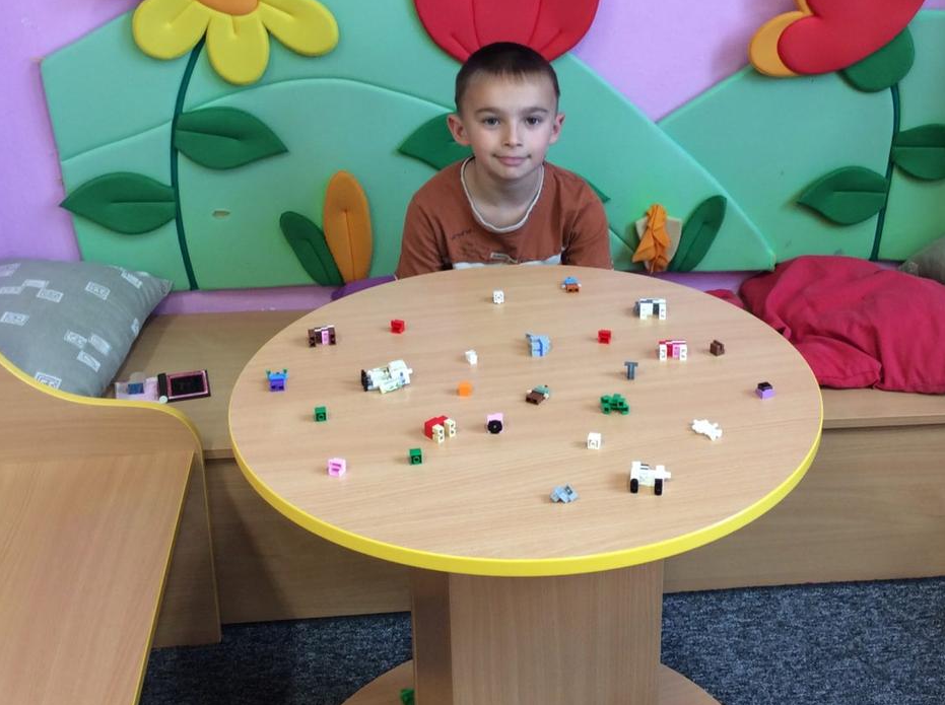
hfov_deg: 41.2
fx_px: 1254
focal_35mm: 46
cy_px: 226
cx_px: 546
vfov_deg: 31.1
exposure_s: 1/25
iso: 40
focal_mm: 3.3
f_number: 2.4
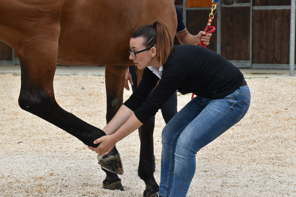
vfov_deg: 17.5
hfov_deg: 26.0
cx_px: 148
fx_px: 641
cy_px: 98
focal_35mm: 78
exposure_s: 1/320
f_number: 9
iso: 200
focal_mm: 52
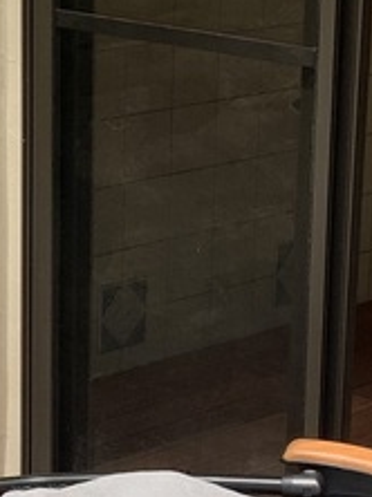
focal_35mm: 150
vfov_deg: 13.1
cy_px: 365
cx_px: 173
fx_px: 2153
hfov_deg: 9.9
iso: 25
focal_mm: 4.25
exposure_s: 1/234
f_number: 1.8
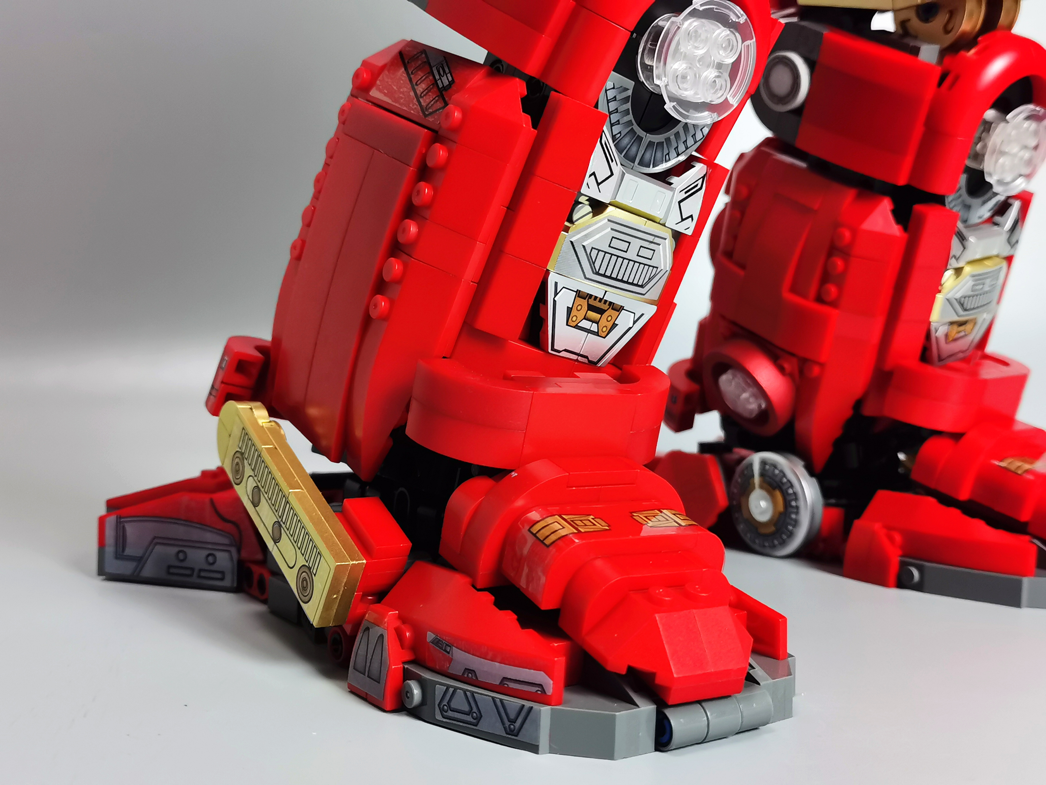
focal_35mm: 41
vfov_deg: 35.1
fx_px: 1239
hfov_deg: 45.8
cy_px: 392
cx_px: 523
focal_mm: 5.58
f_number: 1.8
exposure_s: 1/100
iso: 125
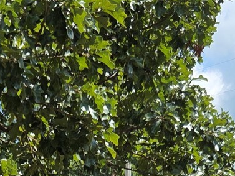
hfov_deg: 16.7
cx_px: 50
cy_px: 297
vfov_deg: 11.9
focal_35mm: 117
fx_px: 795
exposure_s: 1/4010
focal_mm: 5.4
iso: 80
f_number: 1.8
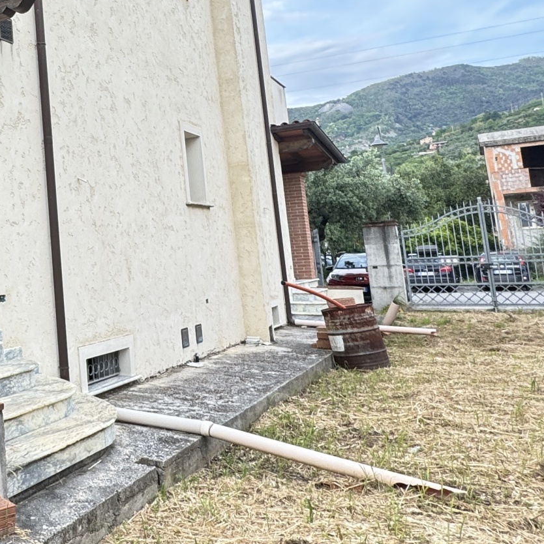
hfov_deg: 36.0
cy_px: 179
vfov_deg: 43.2
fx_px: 676
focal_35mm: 38
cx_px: -79
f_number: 2.2
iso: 40
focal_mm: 2.22
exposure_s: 1/160
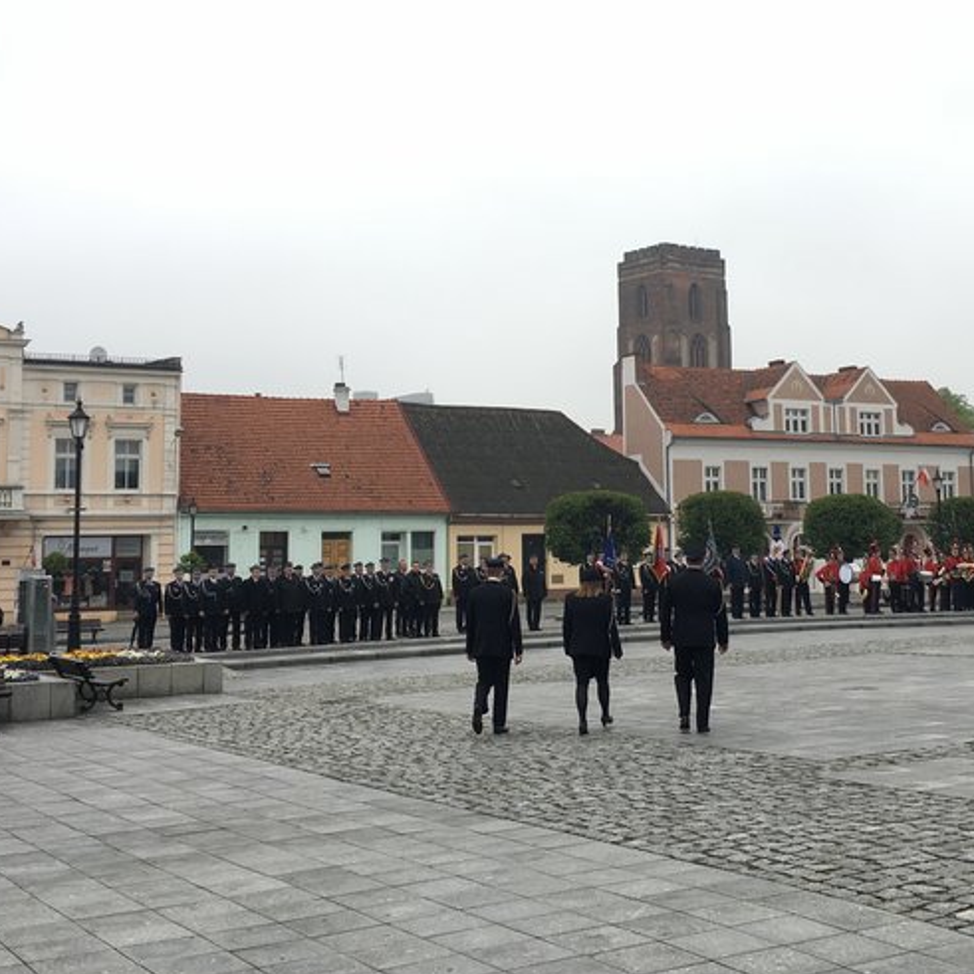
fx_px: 1496
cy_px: 370
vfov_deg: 35.9
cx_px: 613
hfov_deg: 35.8
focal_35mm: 47
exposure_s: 1/107
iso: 25
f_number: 2.2
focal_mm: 4.15
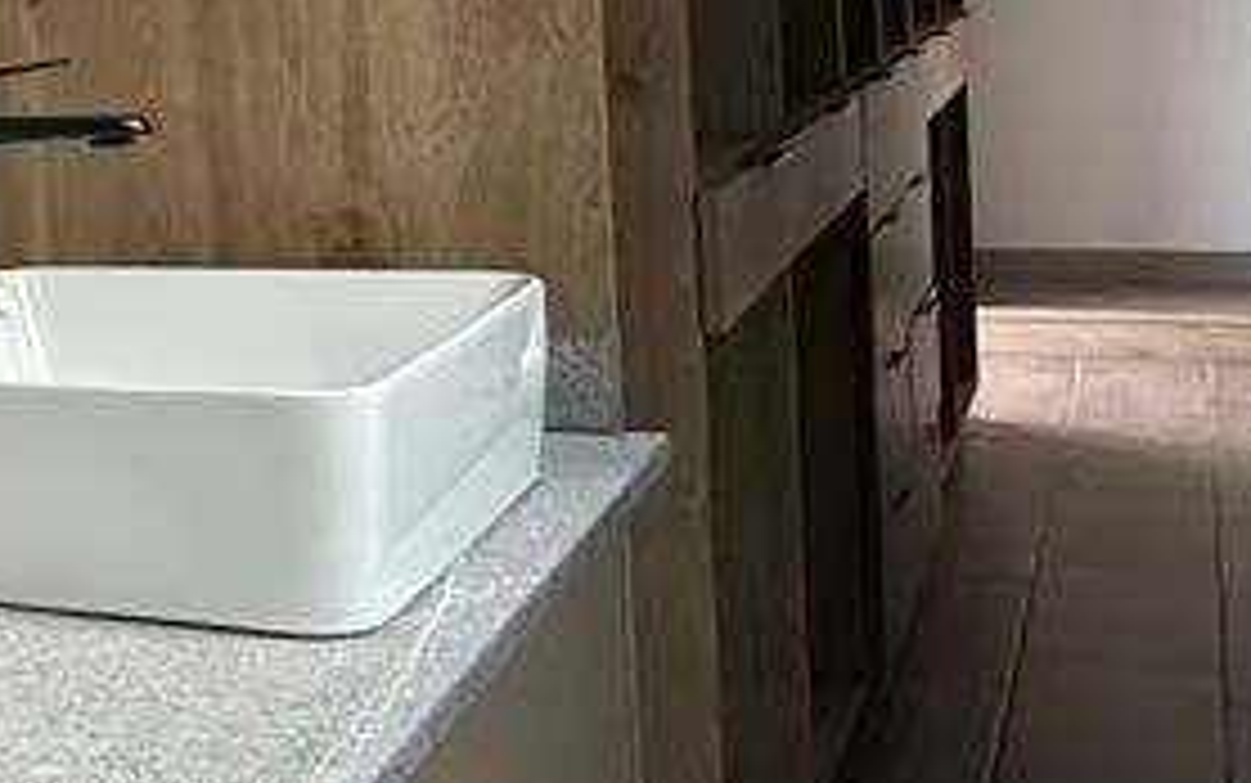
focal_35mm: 64
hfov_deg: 23.0
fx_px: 2183
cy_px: 140
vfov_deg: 20.1
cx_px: -806
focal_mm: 2.22
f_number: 2.2
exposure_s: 1/99
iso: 160
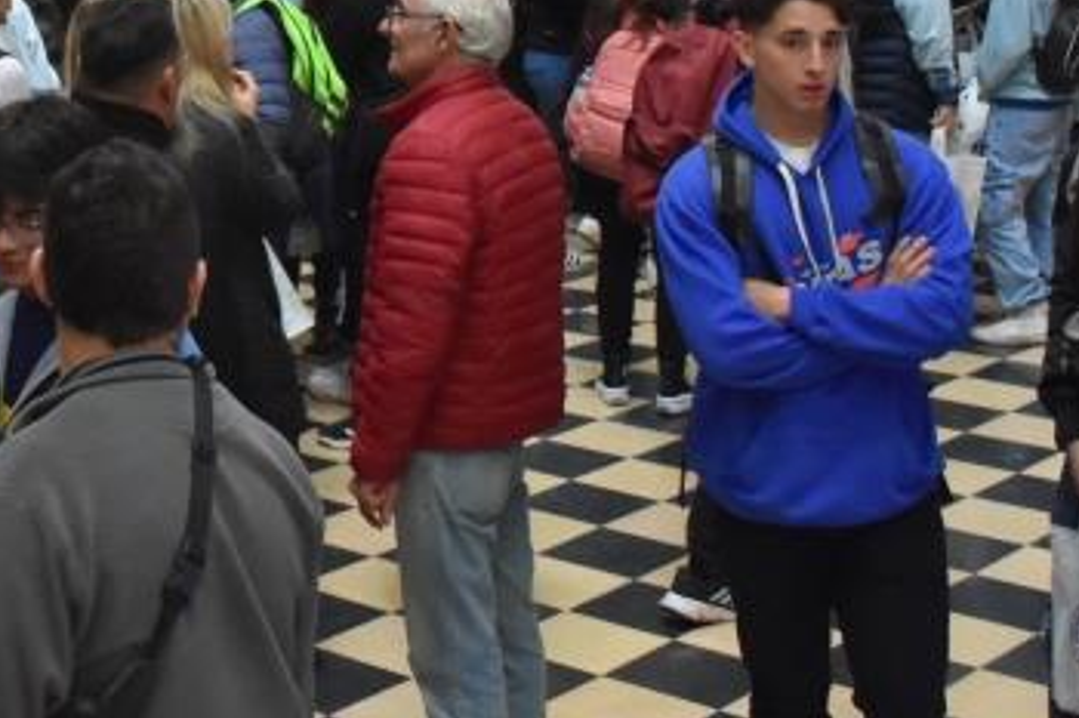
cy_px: -149
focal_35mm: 79
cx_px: 15
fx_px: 2367
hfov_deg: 24.6
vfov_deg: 16.5
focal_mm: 18
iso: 1600
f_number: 5
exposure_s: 1/100
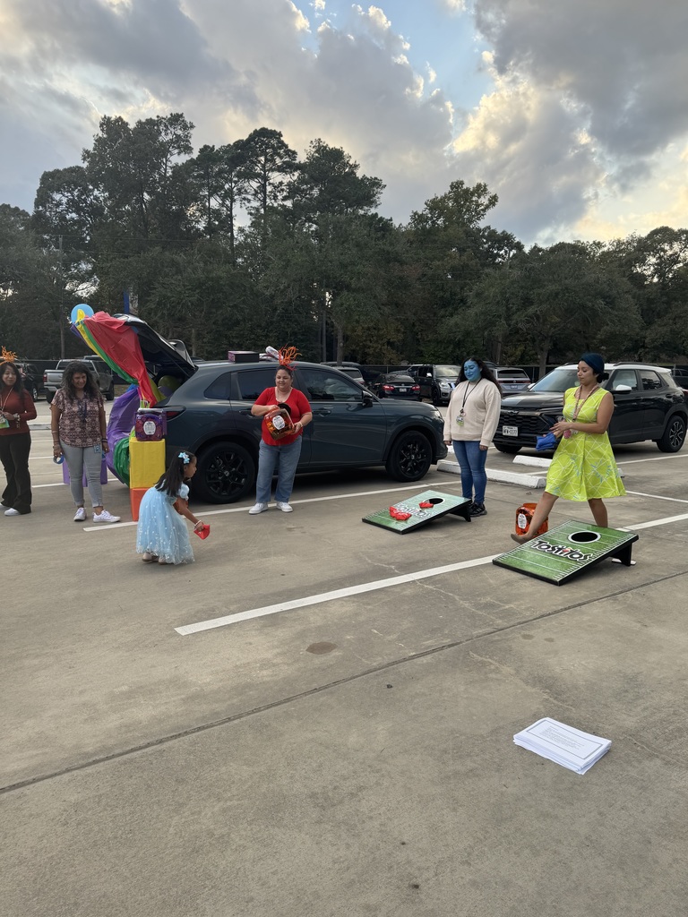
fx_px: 636
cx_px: 344
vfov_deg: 71.6
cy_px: 458
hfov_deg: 56.8
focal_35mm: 24
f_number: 1.78
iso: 80
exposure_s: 1/938
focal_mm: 6.76
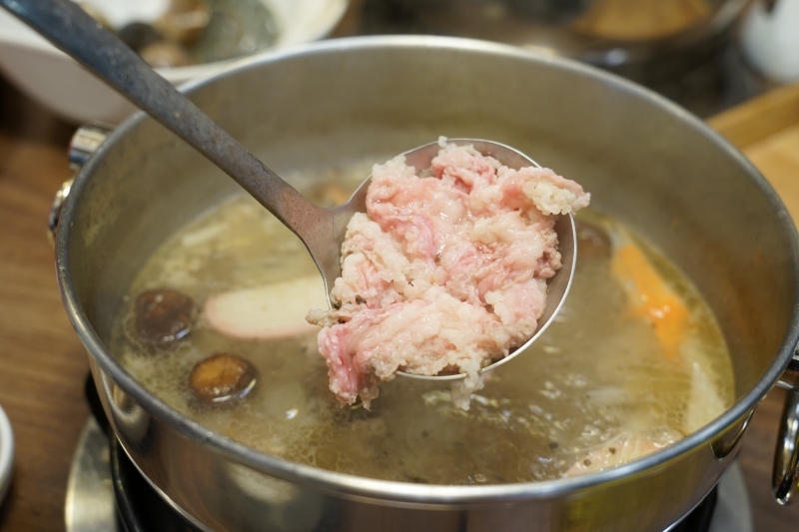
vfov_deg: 30.5
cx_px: 400
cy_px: 266
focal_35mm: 44
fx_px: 976
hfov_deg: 44.5
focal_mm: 44
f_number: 5.6
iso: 640
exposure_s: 1/60
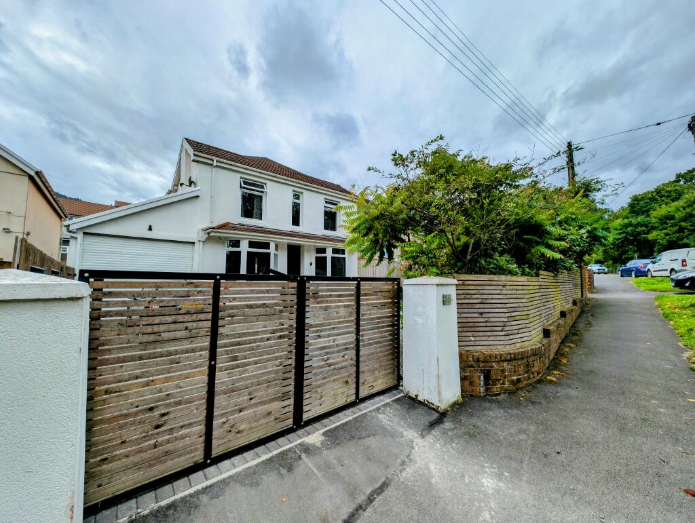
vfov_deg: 94.6
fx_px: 241
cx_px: 348
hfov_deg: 110.5
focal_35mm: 12
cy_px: 262
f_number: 1.95
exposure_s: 1/1815
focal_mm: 2.23
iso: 40
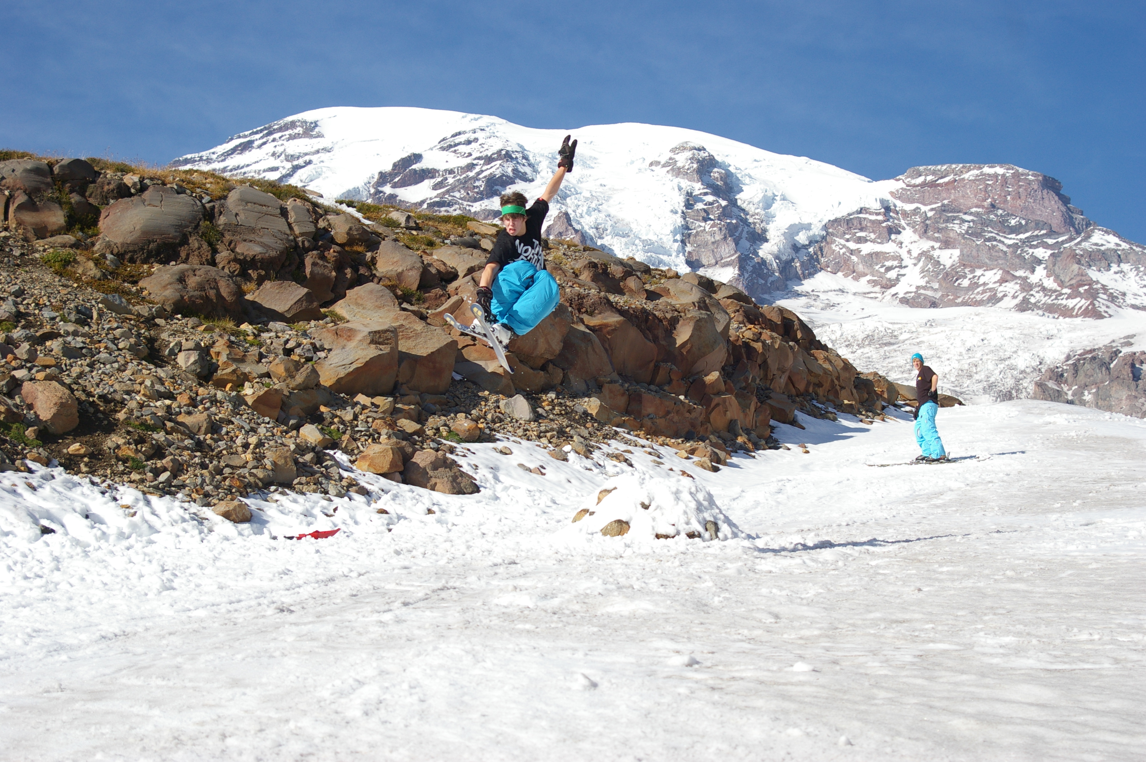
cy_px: 381
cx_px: 573
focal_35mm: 60
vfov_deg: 22.6
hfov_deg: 33.4
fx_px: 1908
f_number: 5.6
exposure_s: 1/1000
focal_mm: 40
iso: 200
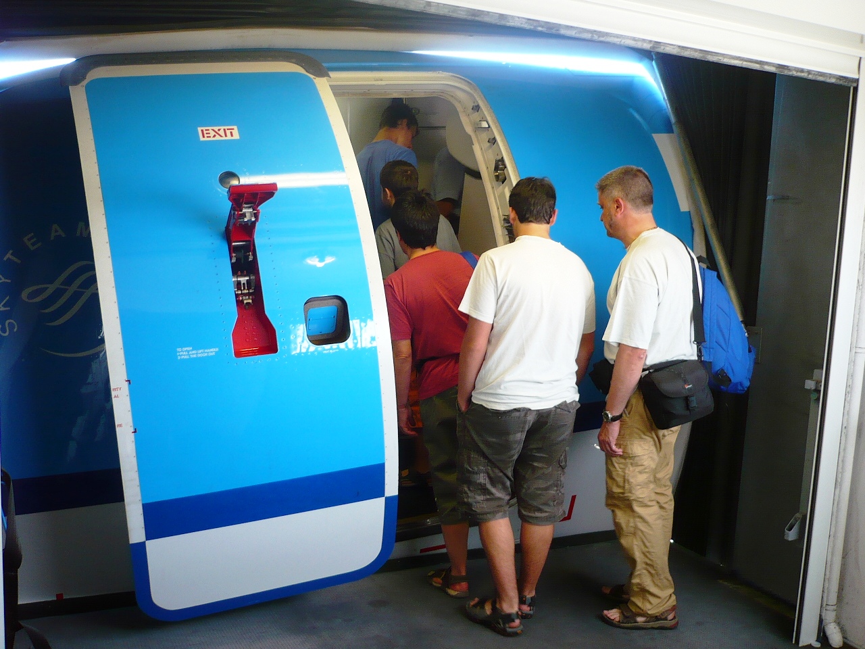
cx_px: 432
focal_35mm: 35
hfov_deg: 52.6
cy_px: 324
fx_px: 875
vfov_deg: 40.7
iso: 100
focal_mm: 5.8
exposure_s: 1/30
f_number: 2.8
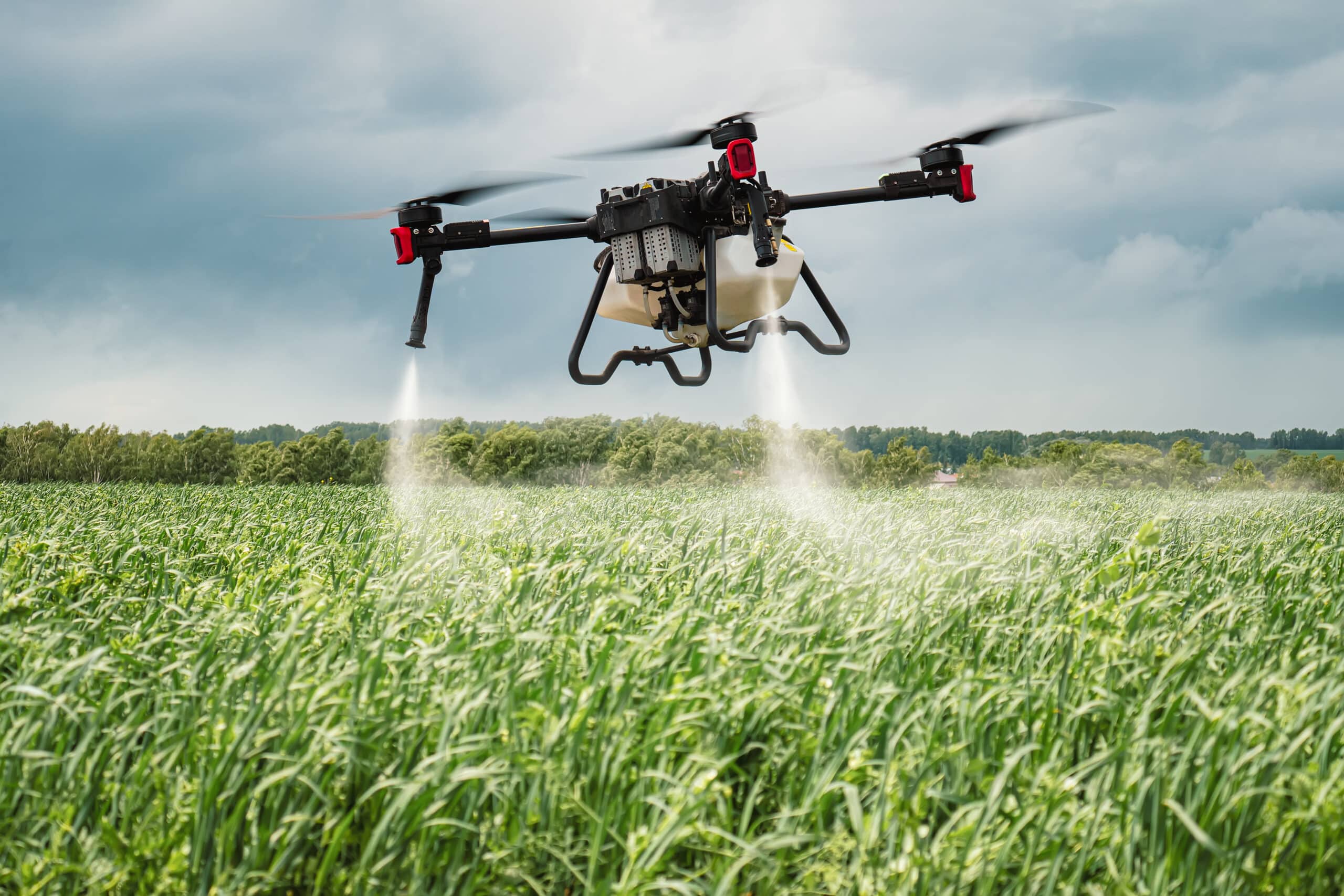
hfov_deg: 19.5
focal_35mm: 105
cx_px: 672
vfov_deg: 13.0
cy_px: 448
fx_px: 3920
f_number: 7.1
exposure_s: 1/160
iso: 100
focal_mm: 70
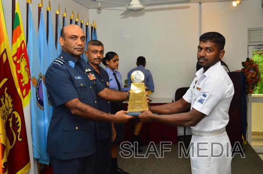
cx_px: 132
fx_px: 284
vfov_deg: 34.1
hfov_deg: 49.6
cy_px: 87
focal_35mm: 39
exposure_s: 1/100
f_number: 5.6
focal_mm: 26
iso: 400
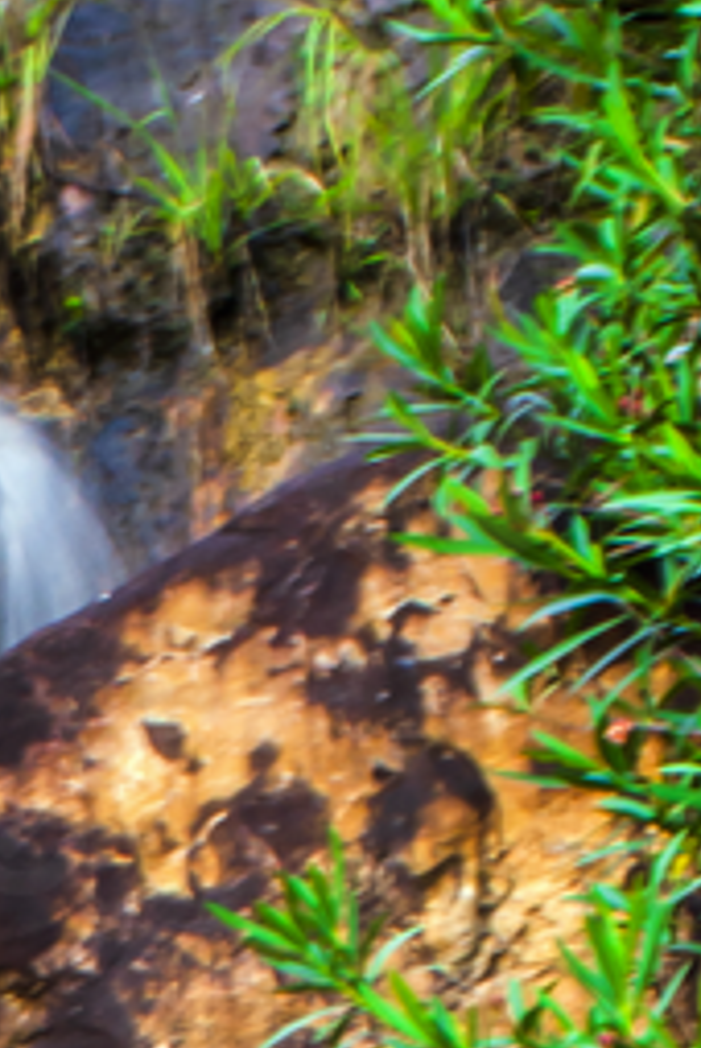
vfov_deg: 4.5
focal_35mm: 446
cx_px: -804
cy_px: 2909
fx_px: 12991
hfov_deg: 3.1
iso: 100
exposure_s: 2.5
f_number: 25
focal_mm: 42
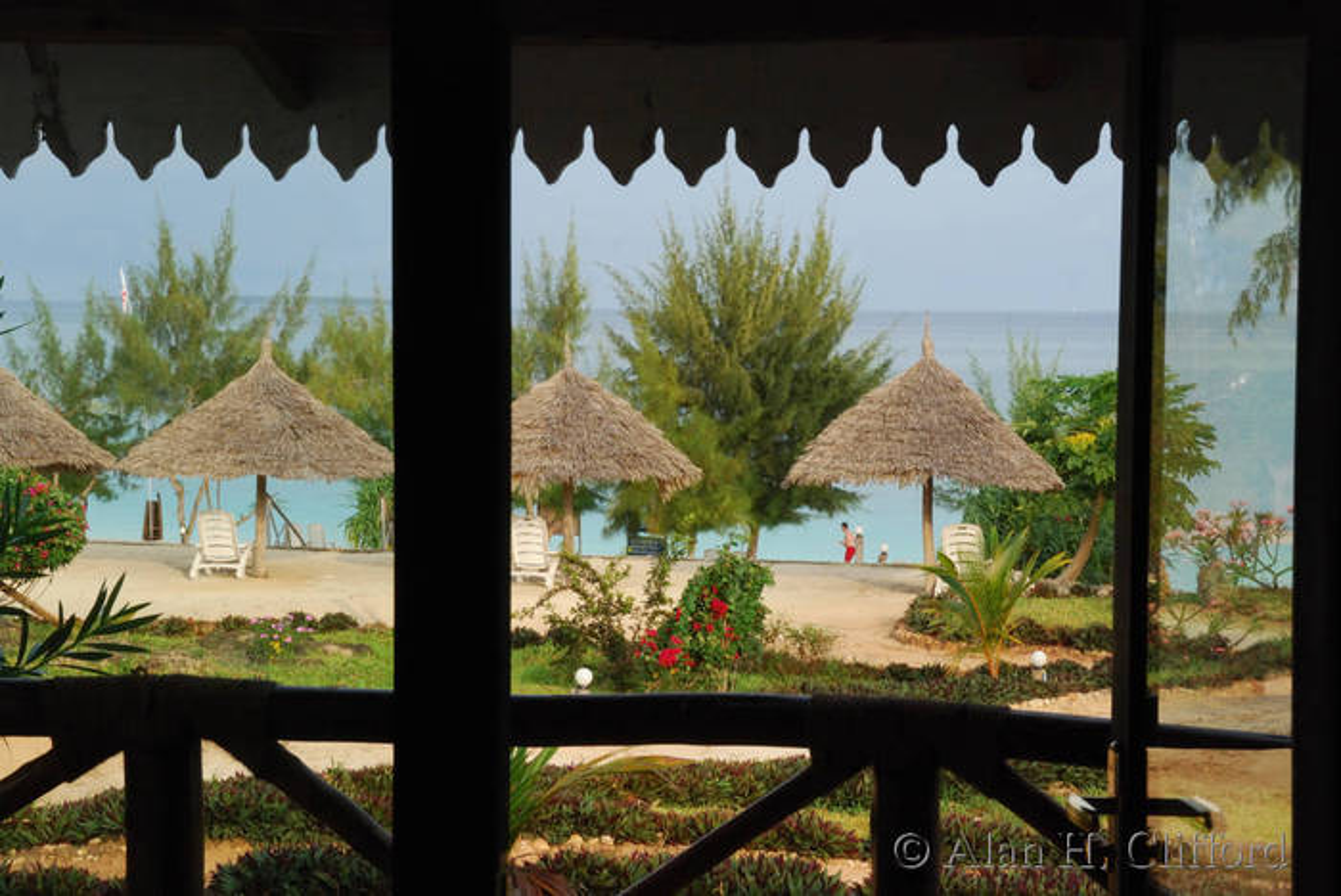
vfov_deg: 17.5
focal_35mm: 78
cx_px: 670
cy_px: 448
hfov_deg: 26.0
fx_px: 2908
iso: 800
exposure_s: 1/100
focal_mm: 52
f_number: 20
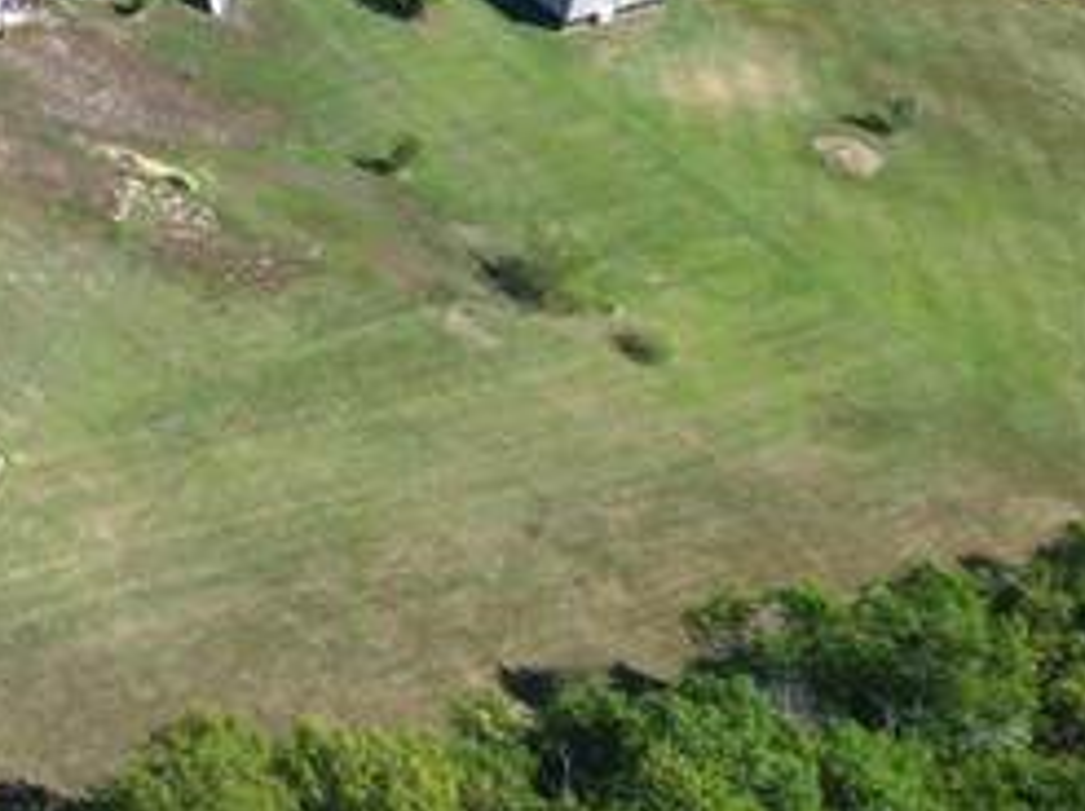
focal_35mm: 100
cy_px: -203
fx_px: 3131
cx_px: -1156
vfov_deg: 14.2
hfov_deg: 15.3
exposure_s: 1/1600
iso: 100
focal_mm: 6.72
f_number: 1.7
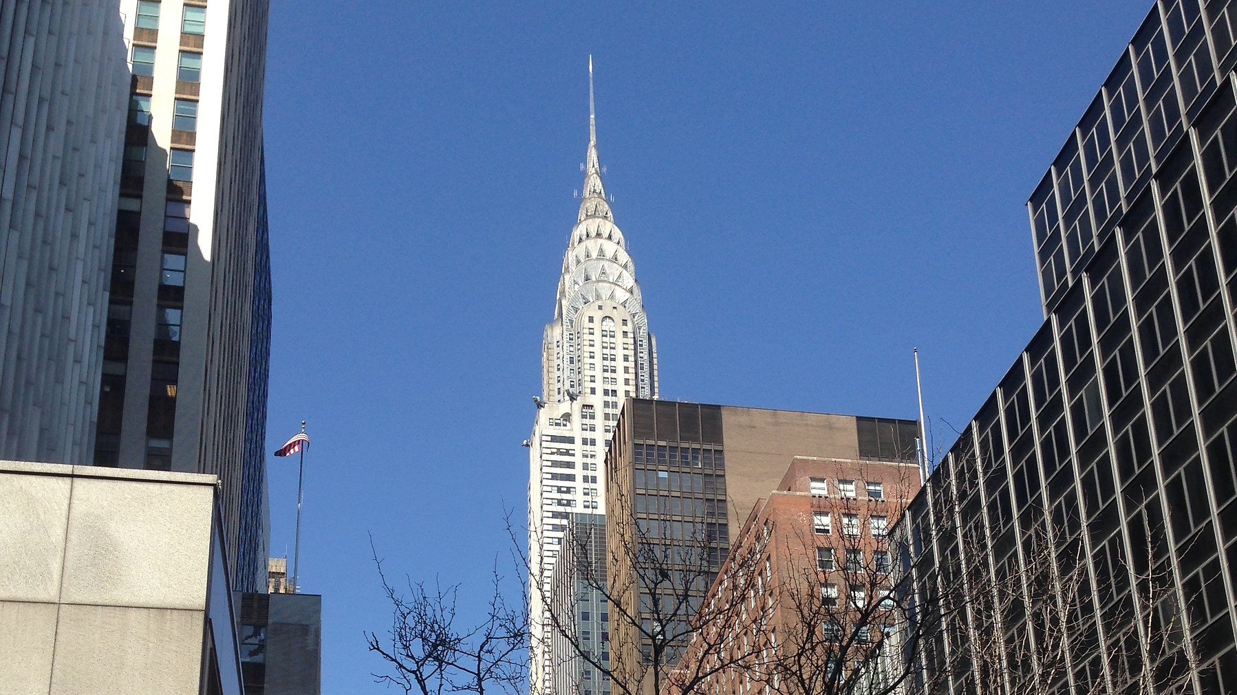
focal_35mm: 48
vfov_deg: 23.7
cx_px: 618
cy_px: 719
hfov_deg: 42.9
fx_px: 1574
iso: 50
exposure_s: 1/1153
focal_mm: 4.12
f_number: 2.4
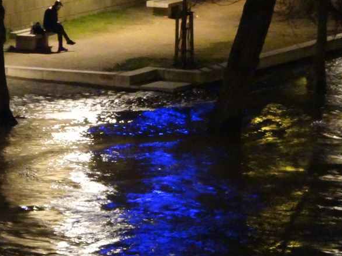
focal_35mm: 353
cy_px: 47
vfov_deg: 4.2
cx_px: 72
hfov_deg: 5.6
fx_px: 3488
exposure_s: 1/8
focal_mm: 35.17
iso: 3200
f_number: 6.3
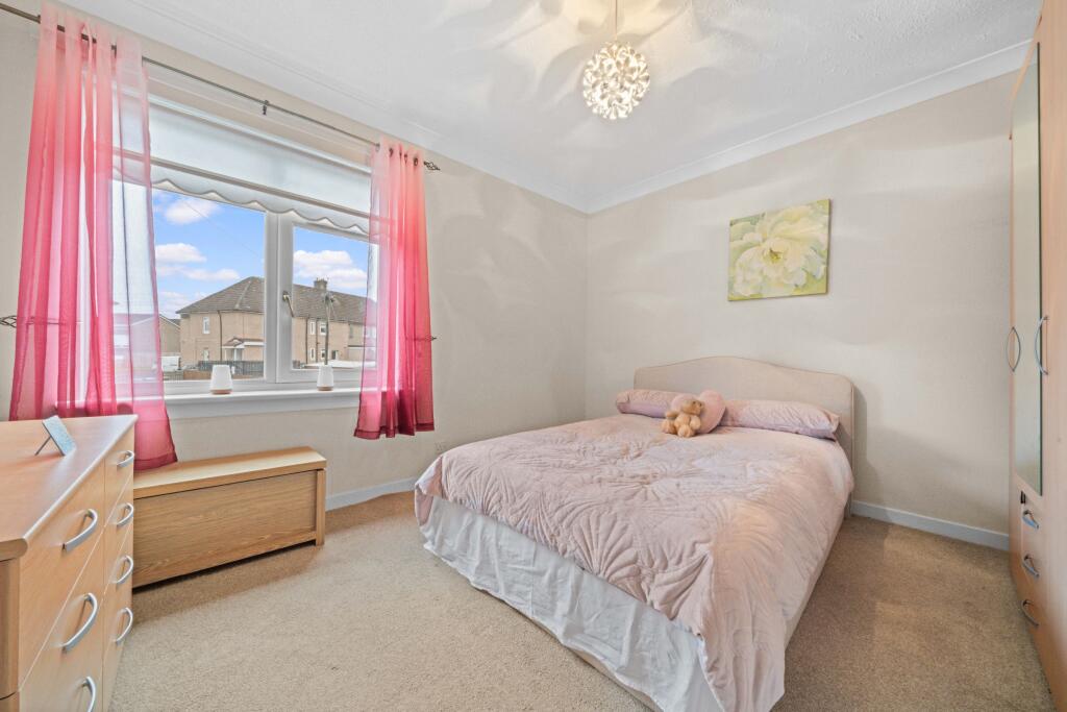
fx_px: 356
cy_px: 356
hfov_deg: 112.6
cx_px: 534
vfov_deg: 90.0
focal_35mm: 12
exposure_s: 1/1.25
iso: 1250
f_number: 16
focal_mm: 12
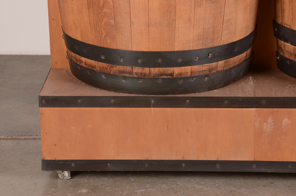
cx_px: 148
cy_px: 98
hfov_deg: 16.1
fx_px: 1046
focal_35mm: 128
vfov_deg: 10.7
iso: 160
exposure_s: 1/80
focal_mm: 85
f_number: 10
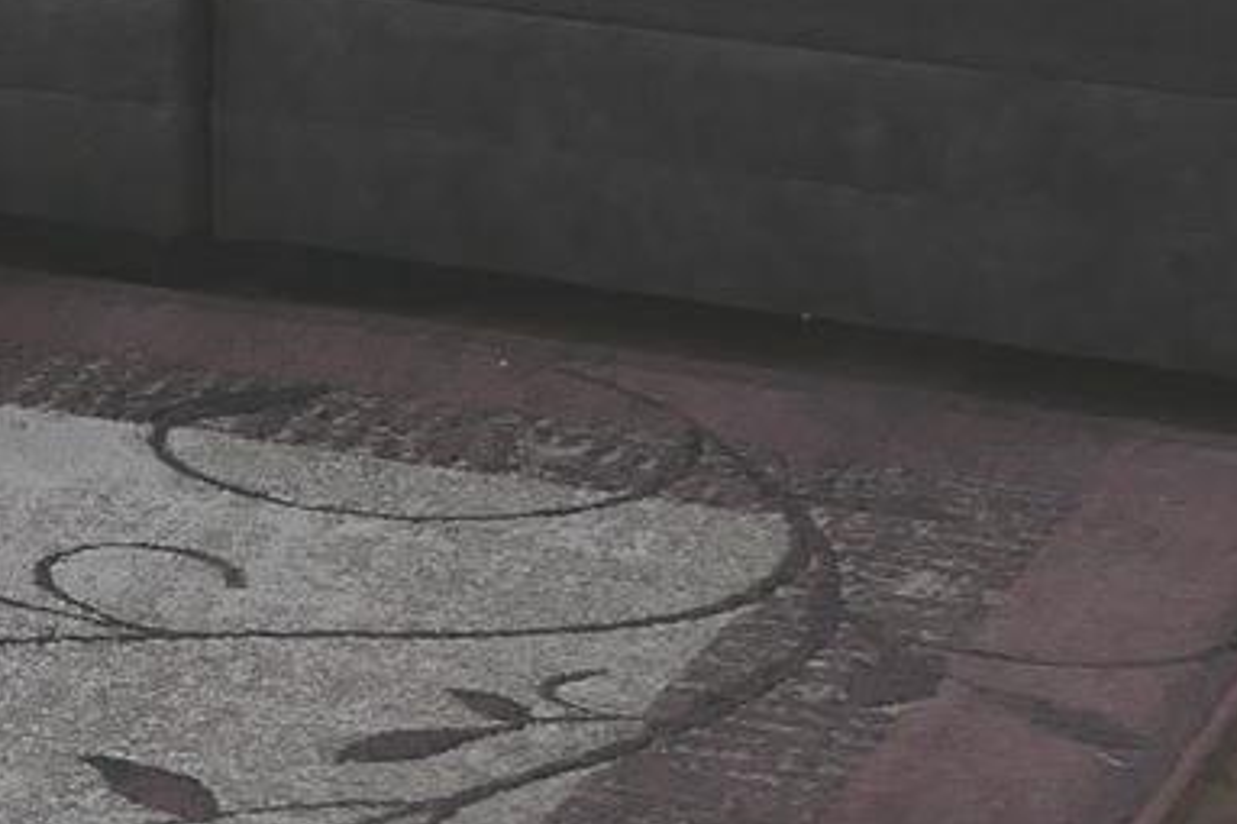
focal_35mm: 187
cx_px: -1554
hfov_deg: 9.9
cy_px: -868
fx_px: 6422
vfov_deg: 7.1
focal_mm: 12.8
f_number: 2.8
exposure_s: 1/80
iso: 125
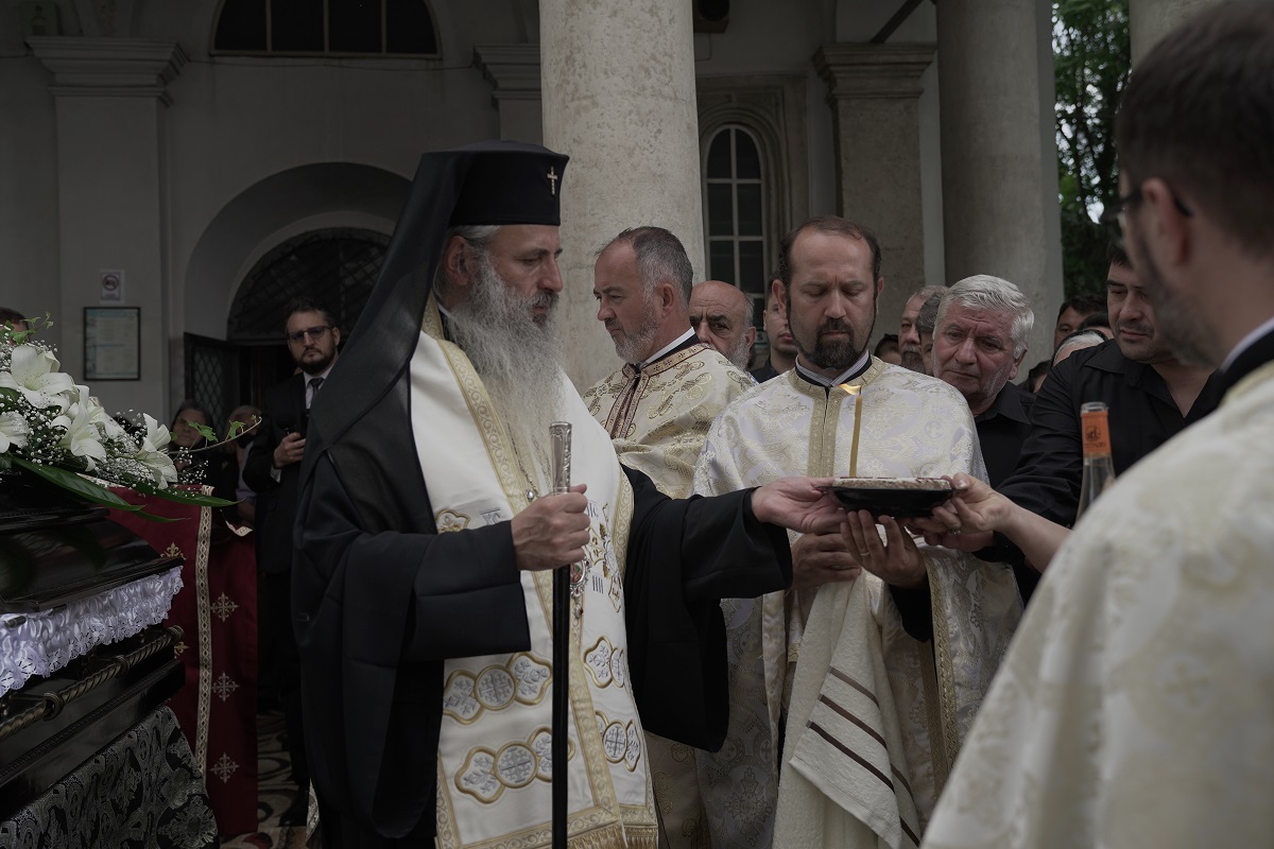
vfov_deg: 35.1
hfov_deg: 50.7
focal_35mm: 38
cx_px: 637
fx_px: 1345
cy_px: 424
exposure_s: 1/640
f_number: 4
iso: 200
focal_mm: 38
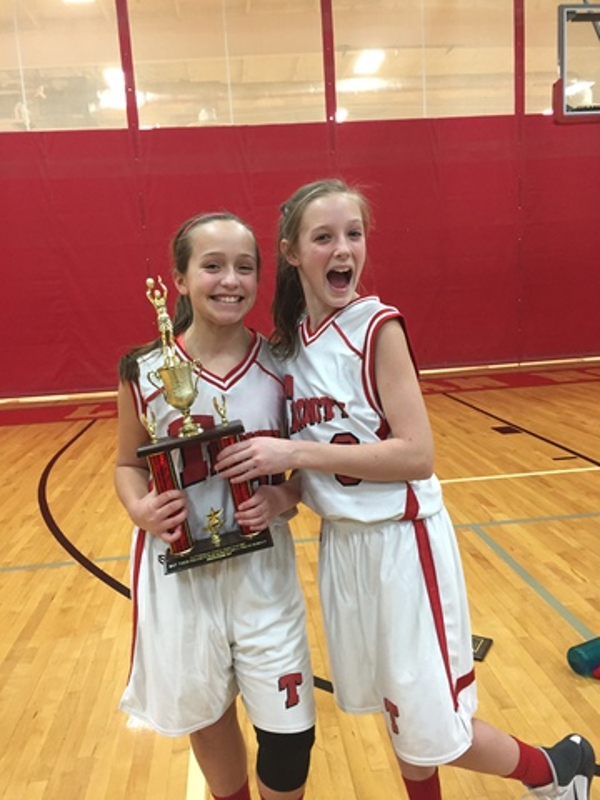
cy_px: 400
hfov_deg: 48.2
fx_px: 670
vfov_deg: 61.7
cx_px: 300
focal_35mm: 29
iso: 125
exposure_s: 1/30
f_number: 2.2
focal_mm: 4.15
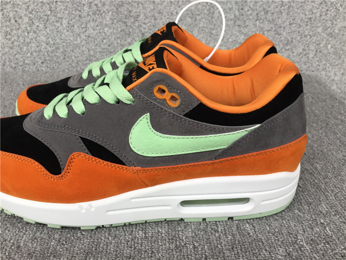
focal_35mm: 31
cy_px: 130
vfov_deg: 45.4
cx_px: 173
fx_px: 310
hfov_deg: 58.4
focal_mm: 3.3
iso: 32
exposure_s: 1/100
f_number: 2.4
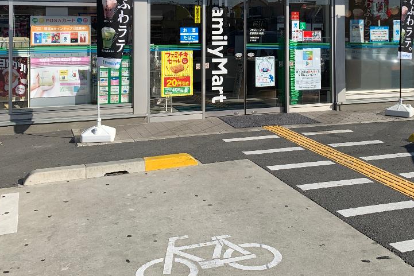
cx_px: 239
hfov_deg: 43.5
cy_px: 25
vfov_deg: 28.6
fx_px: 518
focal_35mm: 45
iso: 25
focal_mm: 4.25
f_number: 1.8
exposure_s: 1/2681
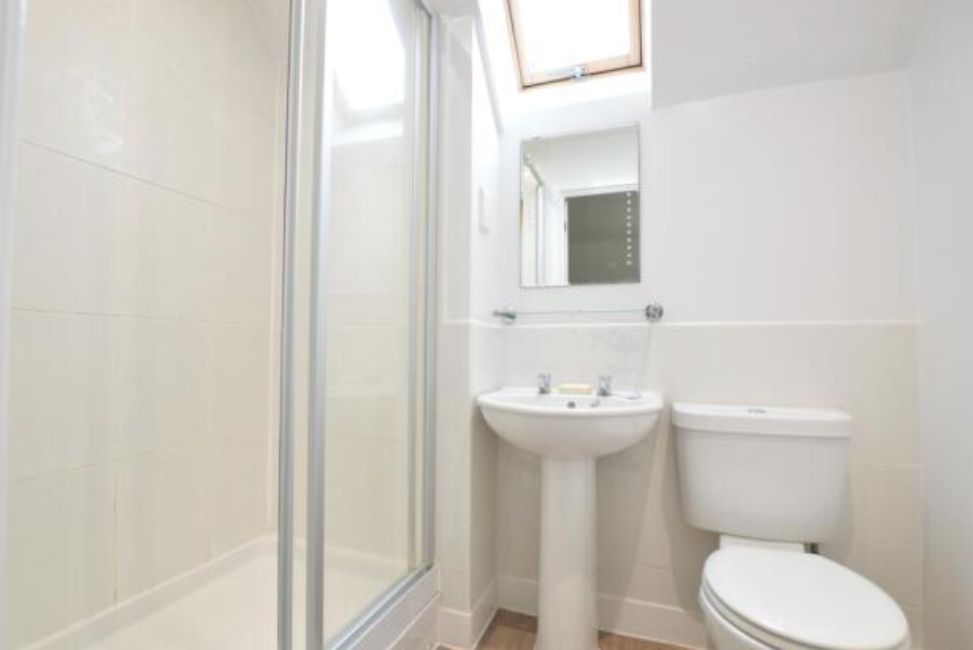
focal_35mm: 16
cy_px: 338
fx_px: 433
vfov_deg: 73.8
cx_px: 455
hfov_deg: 96.6
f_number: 4
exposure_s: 1/40
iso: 400
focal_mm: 10
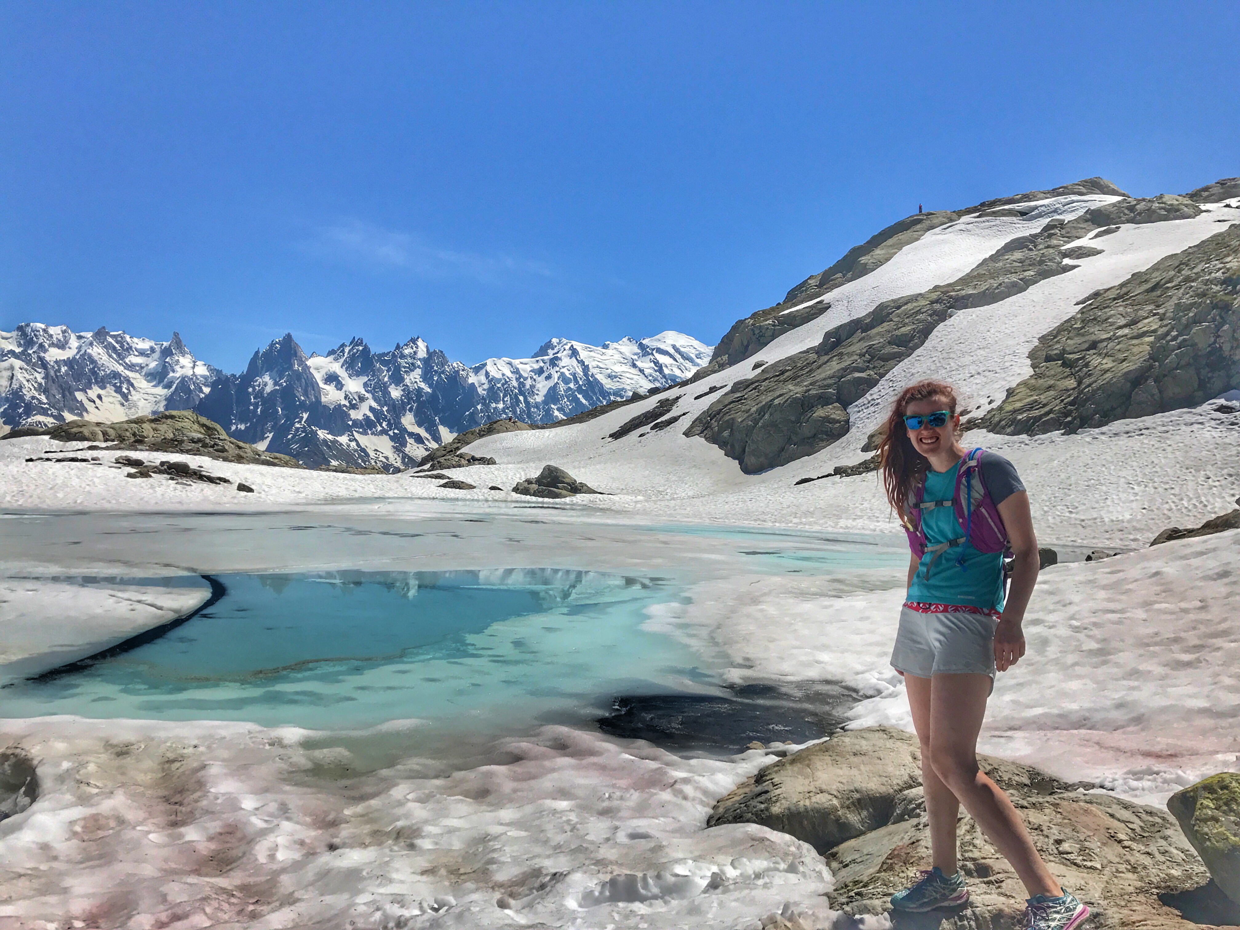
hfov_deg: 63.4
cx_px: 620
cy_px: 465
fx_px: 1003
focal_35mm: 28
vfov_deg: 49.7
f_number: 1.8
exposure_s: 1/8772
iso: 25
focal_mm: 3.99
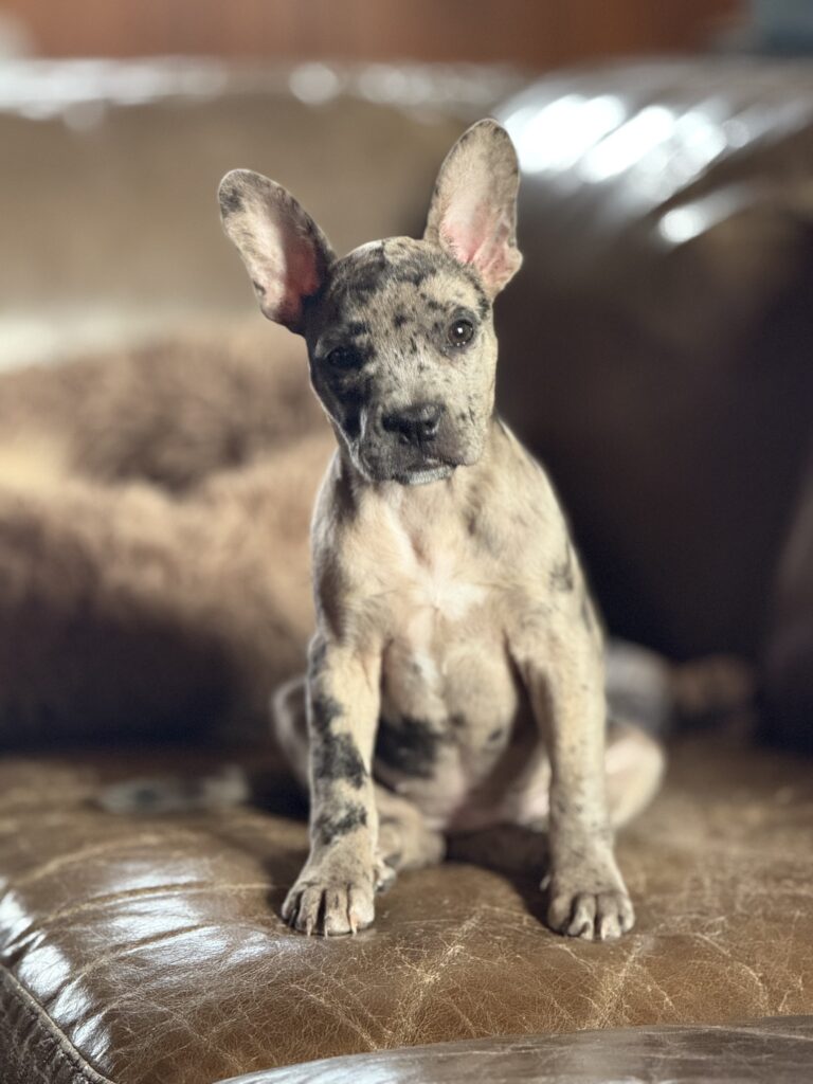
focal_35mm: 120
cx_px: 406
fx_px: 3758
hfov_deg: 12.3
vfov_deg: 16.4
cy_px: 542
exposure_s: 1/50
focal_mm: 15.66
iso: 500
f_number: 2.8
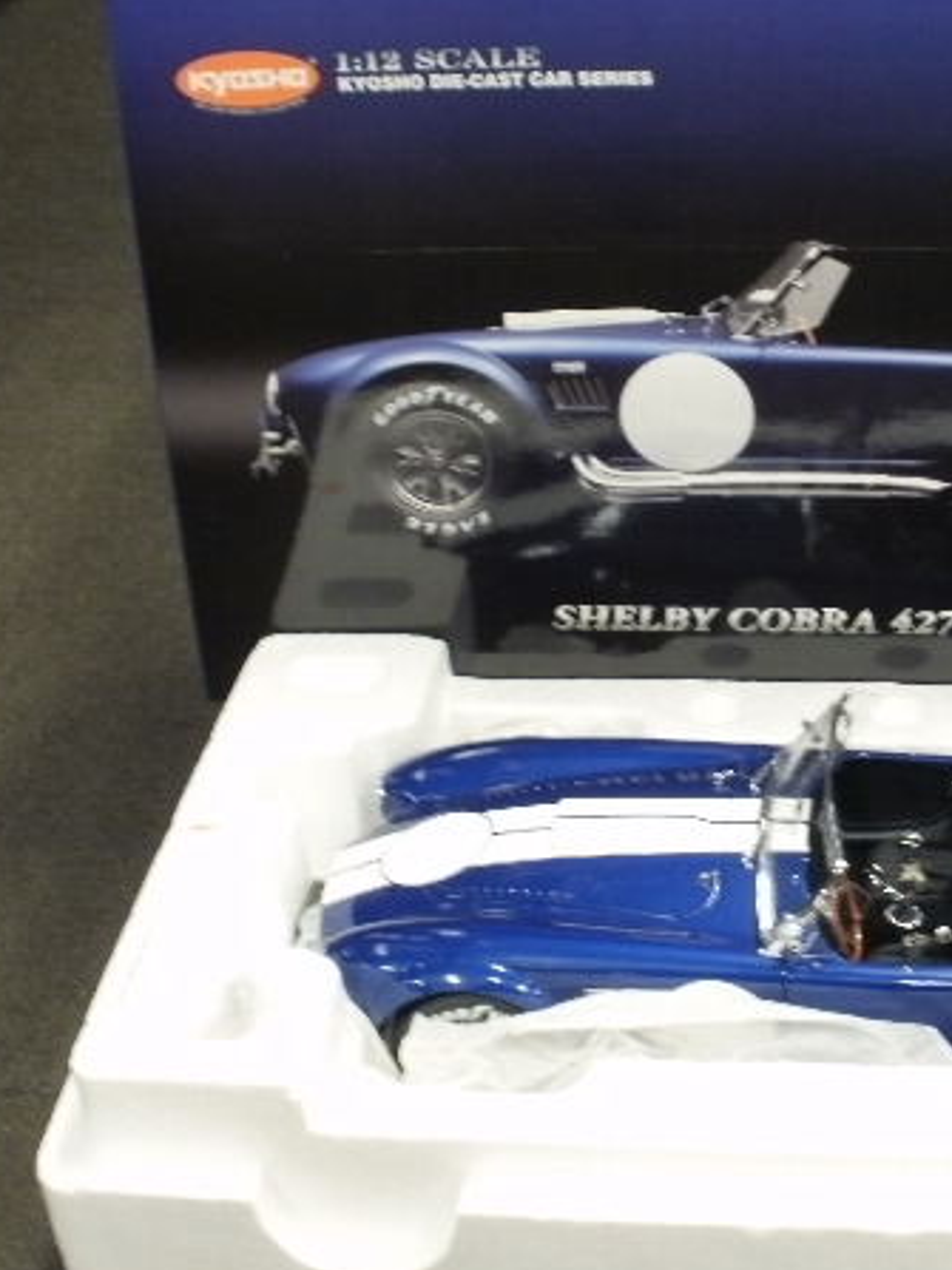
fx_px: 2311
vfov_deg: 30.7
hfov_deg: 22.9
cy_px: 631
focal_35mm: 63
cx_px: 779
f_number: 4
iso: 125
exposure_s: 1/4
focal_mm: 7.7
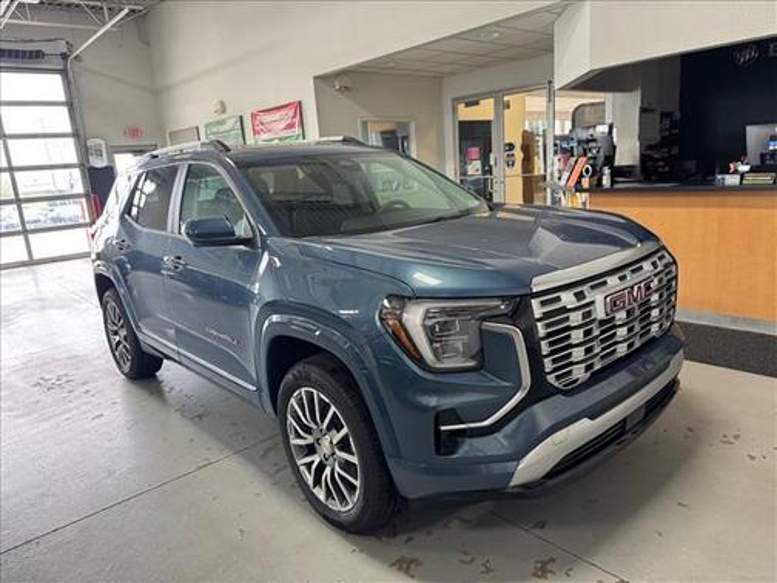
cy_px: 292
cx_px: 388
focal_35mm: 24
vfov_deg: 56.8
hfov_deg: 71.6
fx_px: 539
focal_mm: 6.76
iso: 200
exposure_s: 1/120
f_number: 1.78
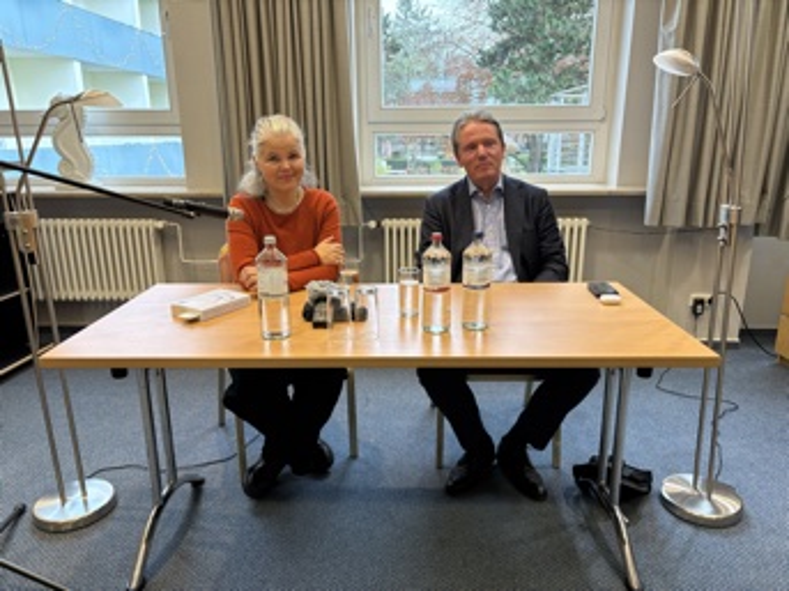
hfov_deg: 67.3
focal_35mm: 26
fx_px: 592
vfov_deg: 53.0
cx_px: 394
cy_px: 296
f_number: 1.6
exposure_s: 1/50
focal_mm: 5.96
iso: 80
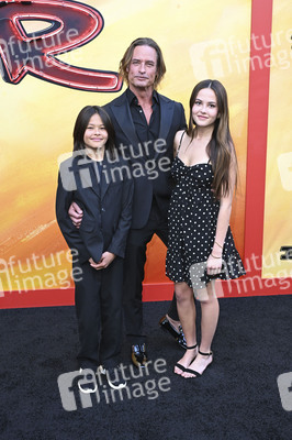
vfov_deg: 51.9
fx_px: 451
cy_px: 220
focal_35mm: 37
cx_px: 146
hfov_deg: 35.9
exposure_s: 1/200
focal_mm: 37
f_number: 5.6
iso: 1250
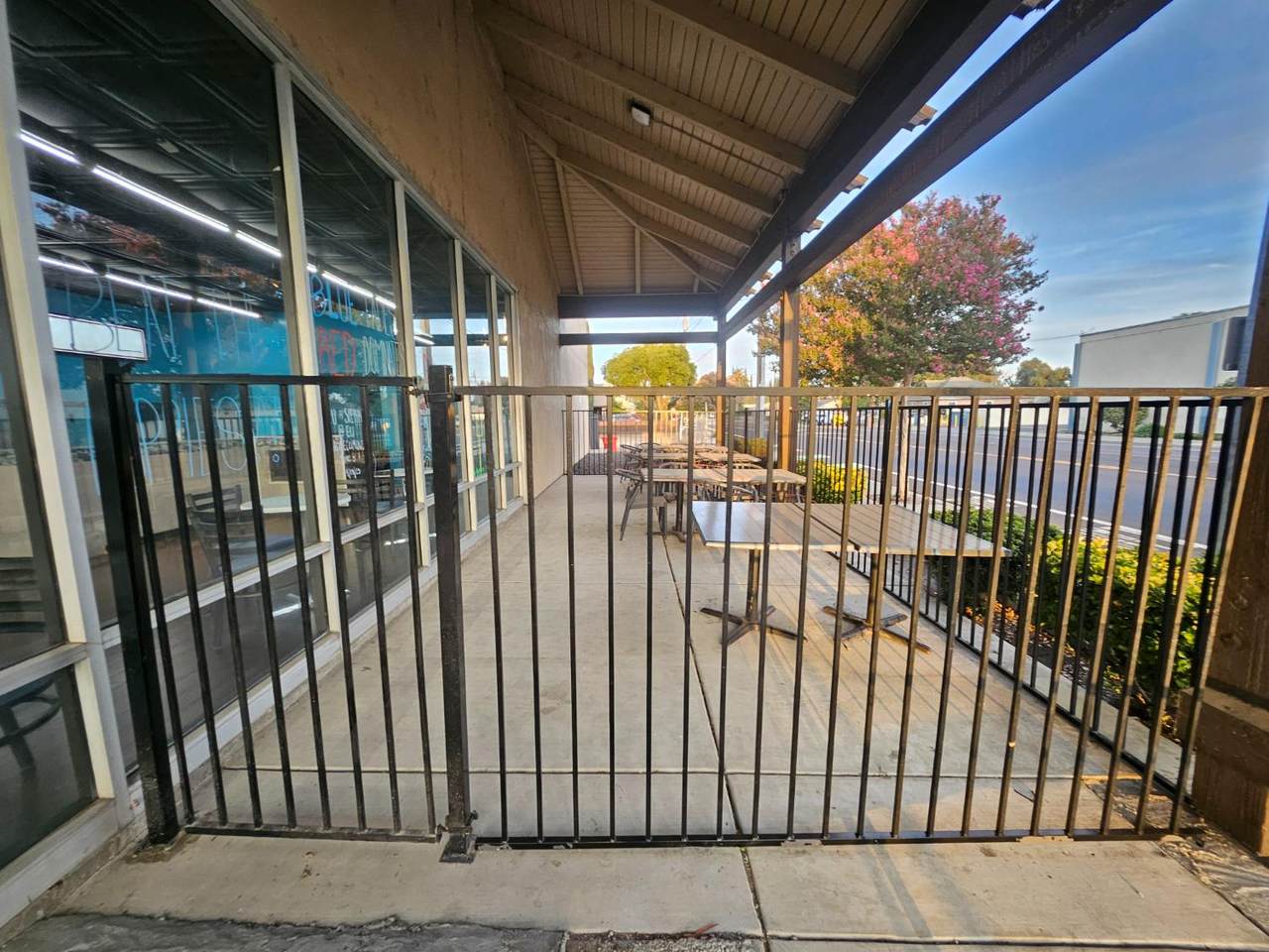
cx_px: 634
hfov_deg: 106.2
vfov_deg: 89.9
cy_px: 476
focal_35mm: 13
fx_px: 477
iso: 50
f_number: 2.2
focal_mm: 1.74
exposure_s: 1/60
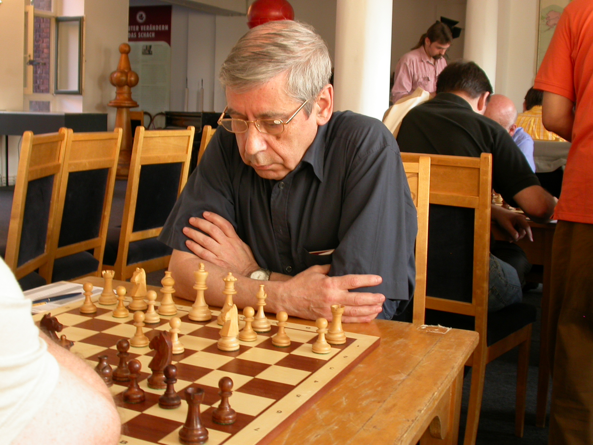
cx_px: 296
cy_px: 222
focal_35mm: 45
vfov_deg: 32.2
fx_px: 771
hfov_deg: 42.1
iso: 100
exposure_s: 1/12.9
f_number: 4
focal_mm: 9.5
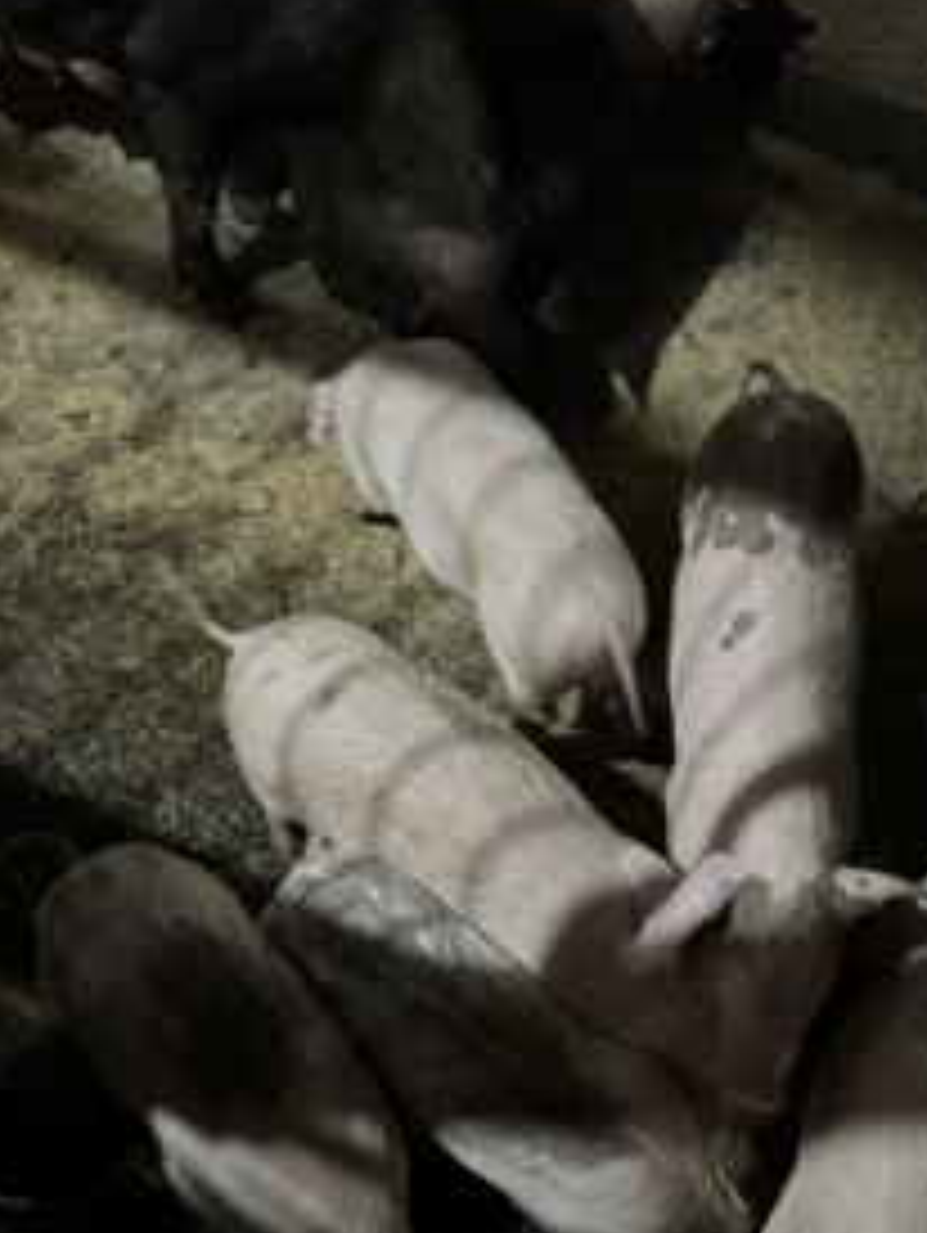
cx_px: 585
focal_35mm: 35
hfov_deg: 40.4
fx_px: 1248
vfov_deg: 52.4
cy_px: 693
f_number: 1.78
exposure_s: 1/30
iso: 1250
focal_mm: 6.76
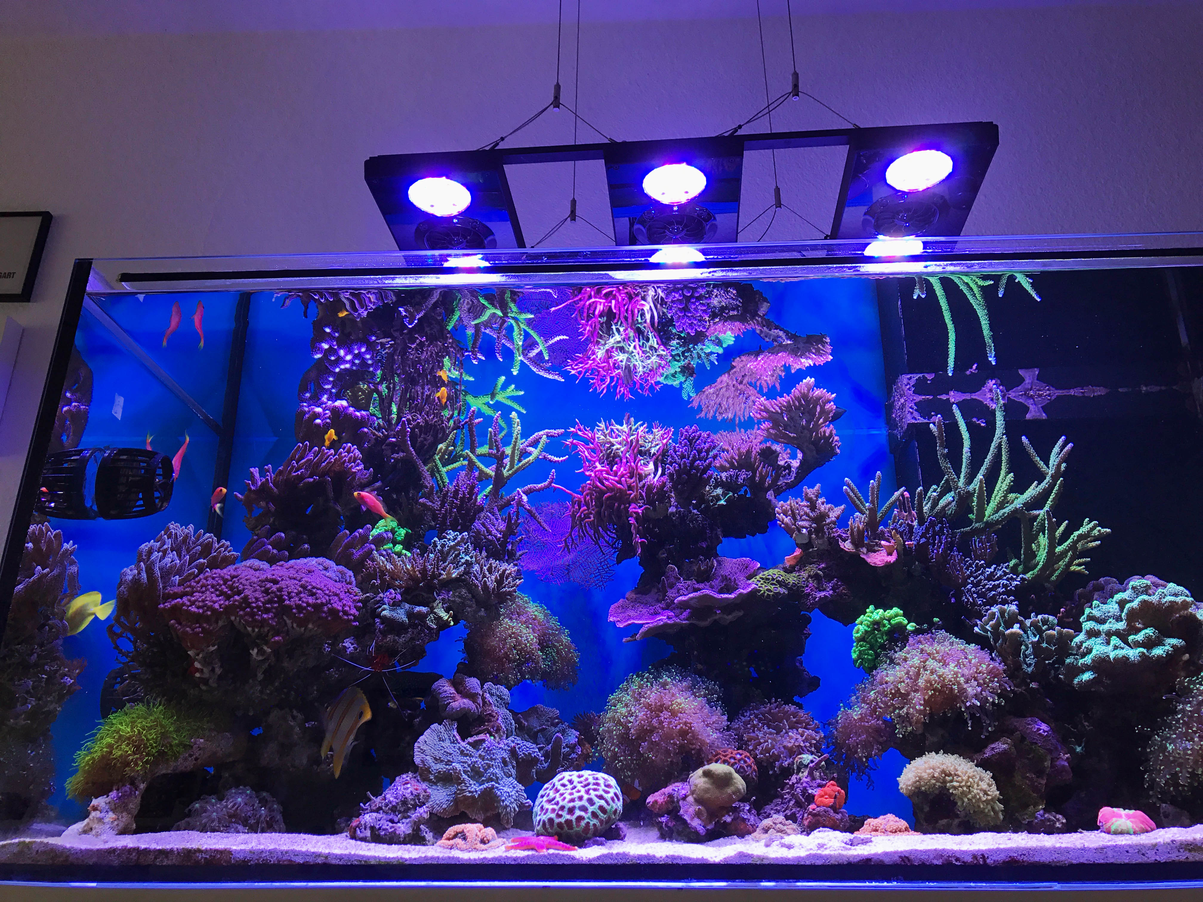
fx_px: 973
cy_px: 451
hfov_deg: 63.4
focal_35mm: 28
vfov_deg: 49.7
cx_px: 602
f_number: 1.8
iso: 20
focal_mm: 3.99
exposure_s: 1/186
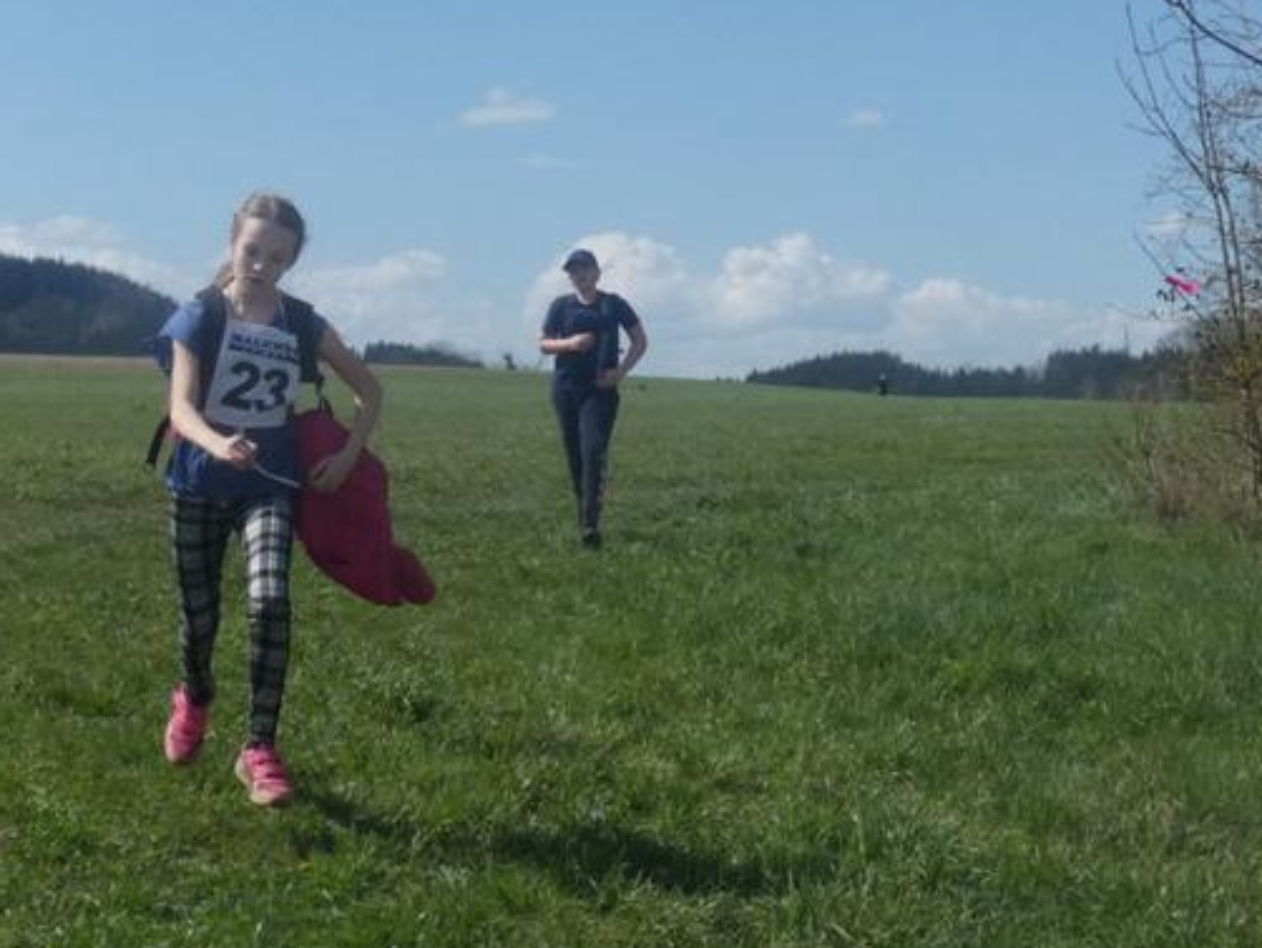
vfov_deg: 18.4
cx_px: 106
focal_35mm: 80
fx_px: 2918
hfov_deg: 23.7
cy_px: 355
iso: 80
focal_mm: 5.3
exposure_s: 1/800
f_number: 4.5
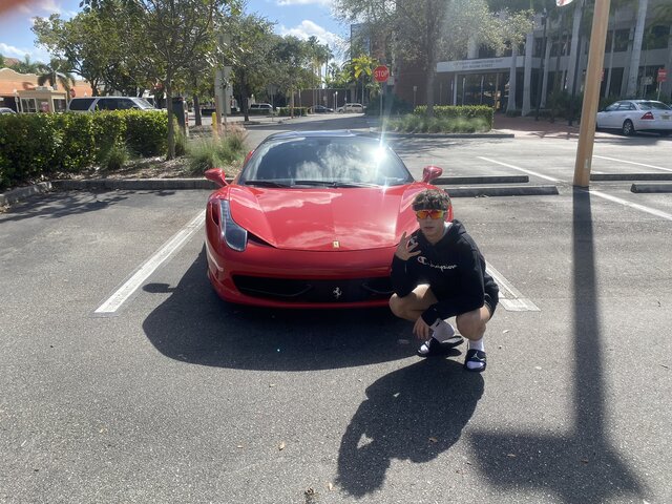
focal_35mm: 26
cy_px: 252
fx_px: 505
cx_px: 336
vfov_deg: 53.1
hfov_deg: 67.3
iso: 32
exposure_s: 1/2183
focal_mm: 4.25
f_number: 1.8
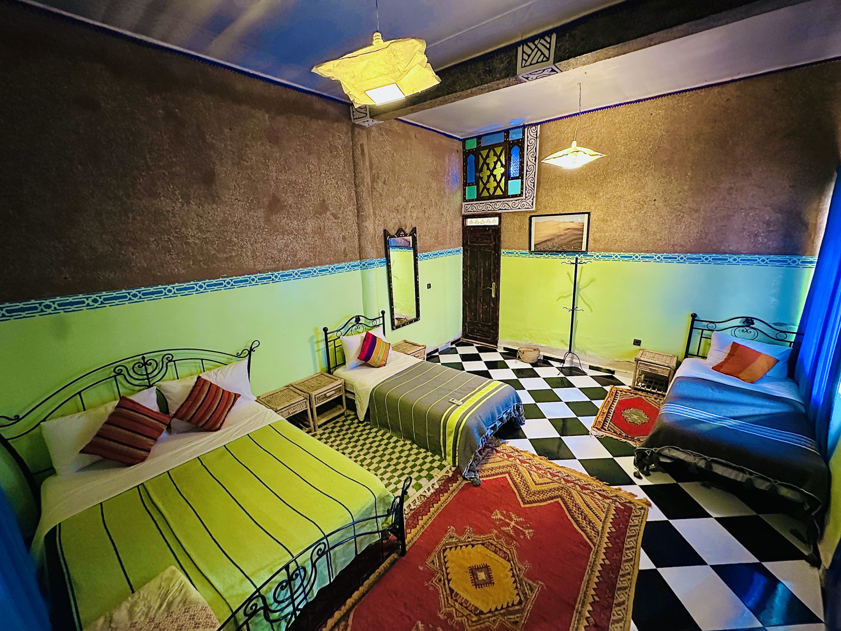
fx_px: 340
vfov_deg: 85.7
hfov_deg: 102.1
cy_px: 316
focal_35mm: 14
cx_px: 420
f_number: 2.2
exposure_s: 1/34
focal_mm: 2.22
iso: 1000
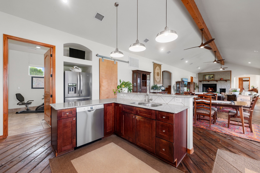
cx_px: 130
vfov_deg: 81.2
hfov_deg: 104.2
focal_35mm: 14
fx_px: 101
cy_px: 86
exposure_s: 1/2
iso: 320
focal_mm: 14
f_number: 7.1
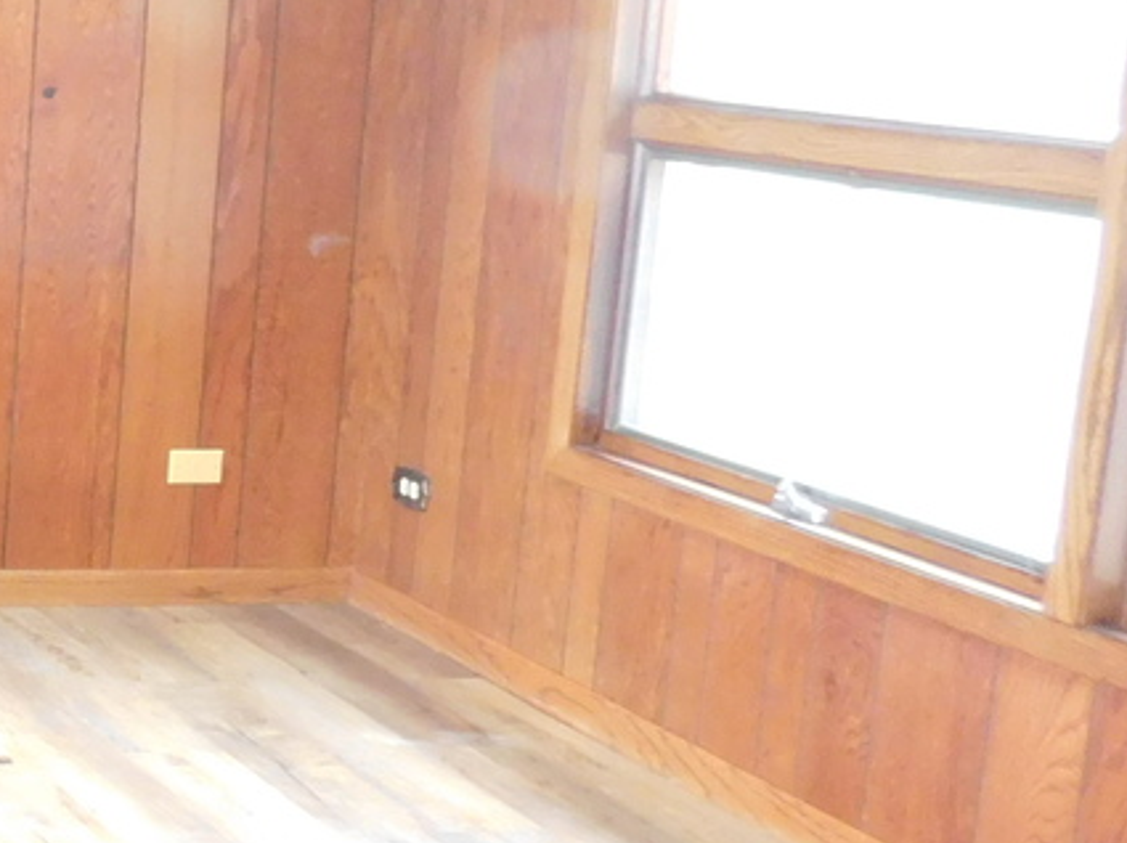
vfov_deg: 18.9
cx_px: -655
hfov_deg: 20.6
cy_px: 406
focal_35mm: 78
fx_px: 2537
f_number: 3
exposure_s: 1/8
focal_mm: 4
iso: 450
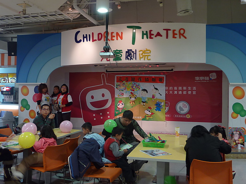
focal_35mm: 35
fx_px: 249
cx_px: 123
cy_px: 92
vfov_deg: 40.7
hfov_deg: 52.6
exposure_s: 1/8
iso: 80
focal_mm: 4.1
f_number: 3.3
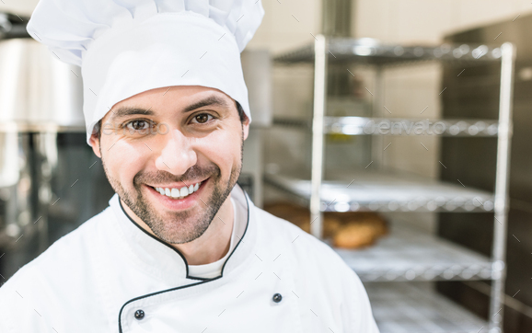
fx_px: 754
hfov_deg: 38.8
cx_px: 263
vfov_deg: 24.9
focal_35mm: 52
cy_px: 171
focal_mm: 50
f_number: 3.5
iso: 400
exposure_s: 1/160
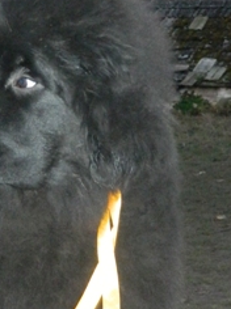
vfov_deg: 11.8
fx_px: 1491
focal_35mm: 167
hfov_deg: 8.8
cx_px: 9
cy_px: 223
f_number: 4
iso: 800
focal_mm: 12.6
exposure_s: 1/50
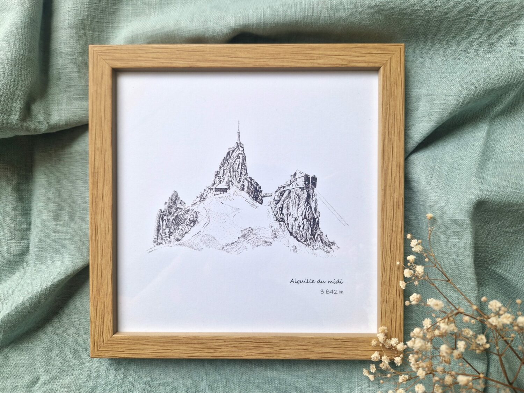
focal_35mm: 23
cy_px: 196
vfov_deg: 58.9
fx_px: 348
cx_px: 262
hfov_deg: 73.9
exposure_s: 1/1429
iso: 50
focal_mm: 5.4
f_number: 1.8
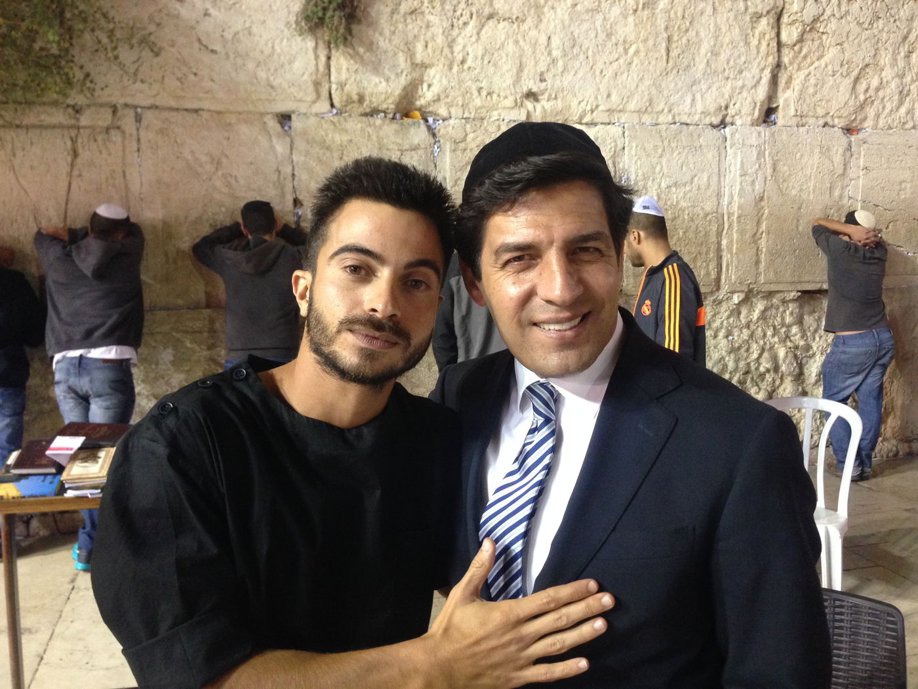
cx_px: 459
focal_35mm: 33
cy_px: 344
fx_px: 875
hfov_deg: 55.4
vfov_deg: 42.9
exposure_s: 1/20
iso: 320
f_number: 2.4
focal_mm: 4.12
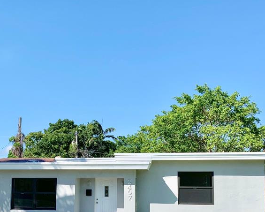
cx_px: 117
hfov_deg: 40.3
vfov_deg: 32.2
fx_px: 361
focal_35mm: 46
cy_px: 156
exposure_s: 1/2611
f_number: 1.8
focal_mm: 4.25
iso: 25
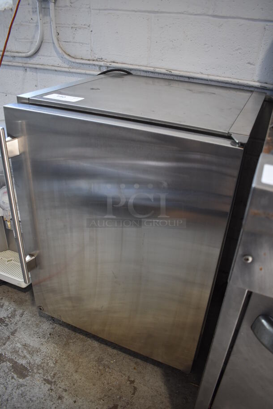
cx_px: 136
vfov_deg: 67.3
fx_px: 307
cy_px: 204
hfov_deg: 48.0
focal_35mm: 27
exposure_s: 1/160
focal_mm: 18
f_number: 3.5
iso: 800
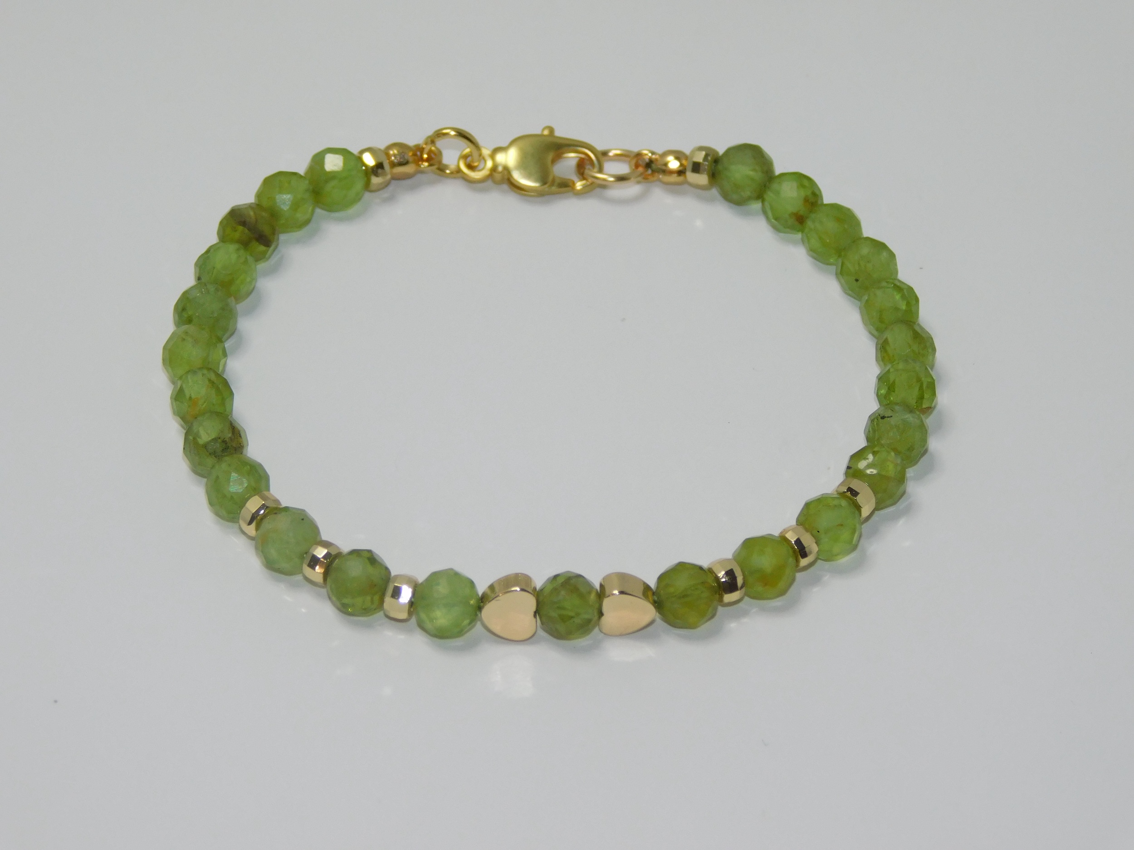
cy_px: 425
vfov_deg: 8.1
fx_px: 6028
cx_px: 567
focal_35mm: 184
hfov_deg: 10.7
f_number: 5.4
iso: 180
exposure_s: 1/60
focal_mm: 32.7
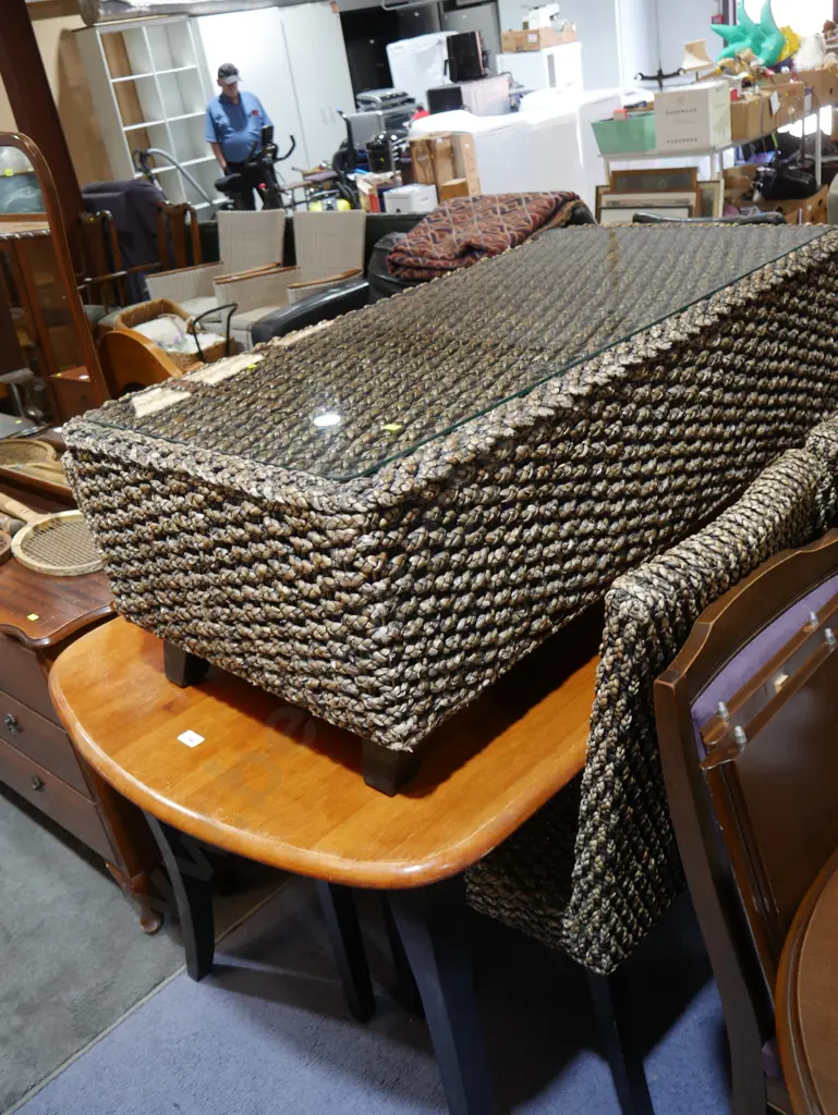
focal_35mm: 32
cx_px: 419
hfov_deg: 44.2
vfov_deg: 56.8
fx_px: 1032
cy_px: 558
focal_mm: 16
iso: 400
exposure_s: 1/60
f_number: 3.6
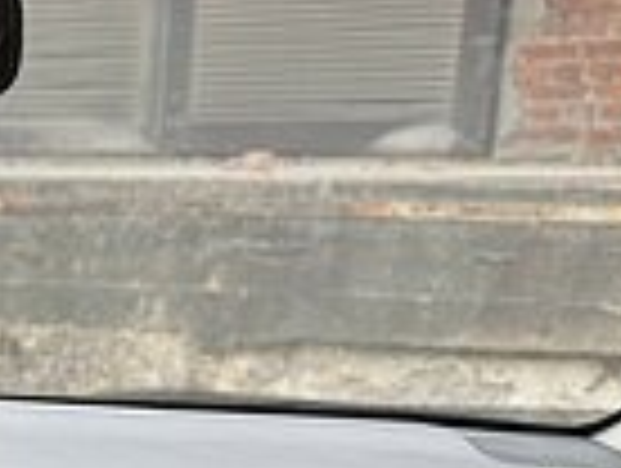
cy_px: 695
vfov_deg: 14.6
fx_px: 1707
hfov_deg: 18.7
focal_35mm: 95
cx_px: -248
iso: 250
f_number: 1.78
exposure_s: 1/60
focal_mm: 6.76
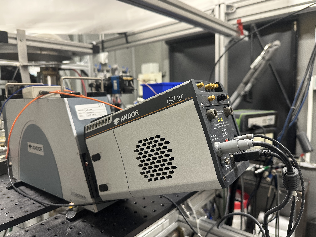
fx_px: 219
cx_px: 158
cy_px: 118
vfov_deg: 56.8
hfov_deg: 71.6
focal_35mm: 24
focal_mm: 6.86
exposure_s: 1/50
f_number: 1.78
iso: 200
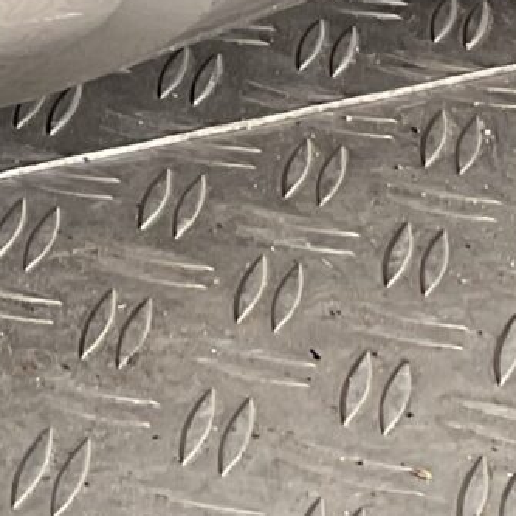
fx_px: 3322
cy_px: -914
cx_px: -485
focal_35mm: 197
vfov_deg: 7.9
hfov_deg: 8.5
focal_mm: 3
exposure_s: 1/120
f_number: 1.8
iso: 20
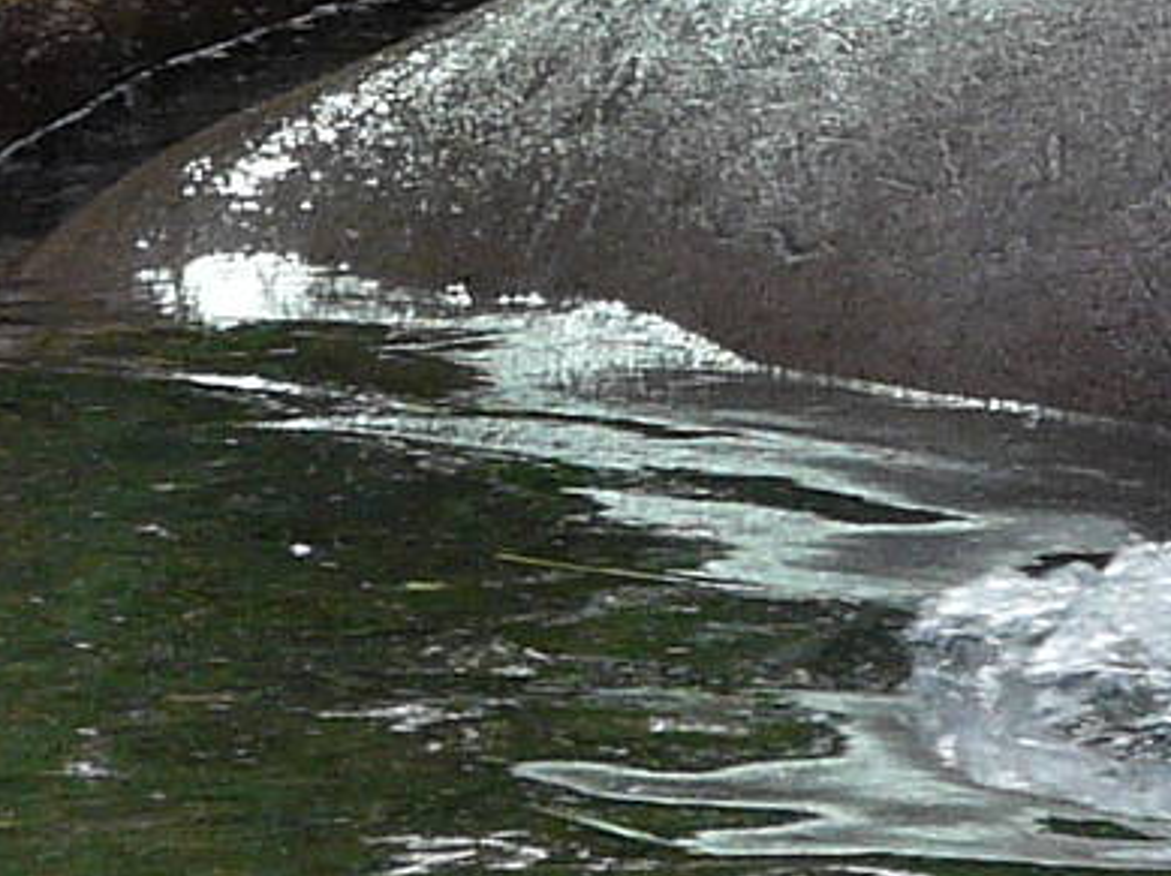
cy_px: -301
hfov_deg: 1.9
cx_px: 1803
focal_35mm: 1058
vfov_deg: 1.4
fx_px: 35757
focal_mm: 26.4
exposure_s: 1/200
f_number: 4
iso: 100
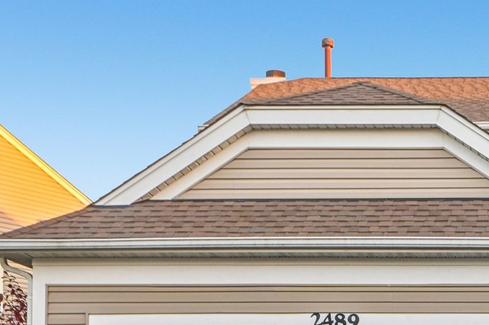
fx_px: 1099
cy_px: 329
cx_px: 532
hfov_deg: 23.6
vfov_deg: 16.5
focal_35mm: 81
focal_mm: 35
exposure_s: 1/25
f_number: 13
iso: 400
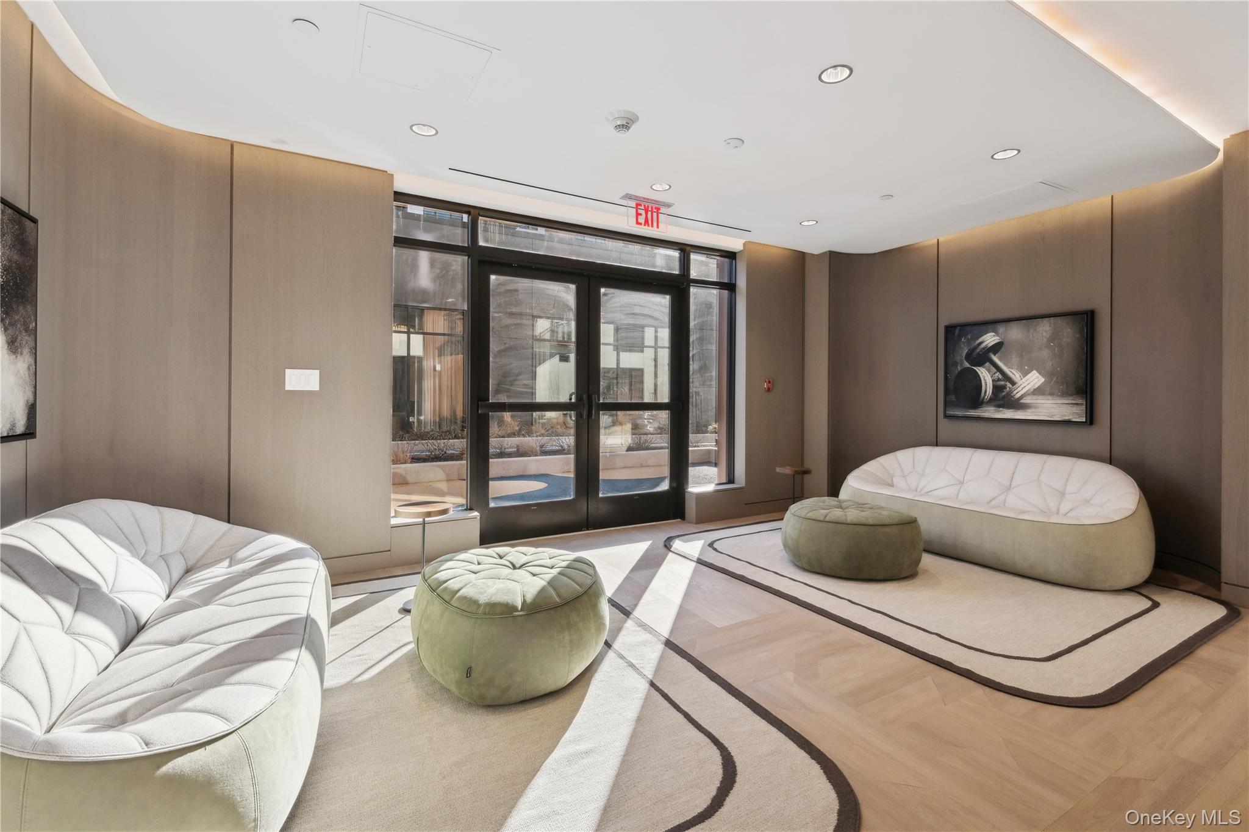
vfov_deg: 77.3
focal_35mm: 15
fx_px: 520
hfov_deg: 100.4
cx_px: 624
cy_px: 416
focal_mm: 15
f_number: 14
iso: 640
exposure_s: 1/320
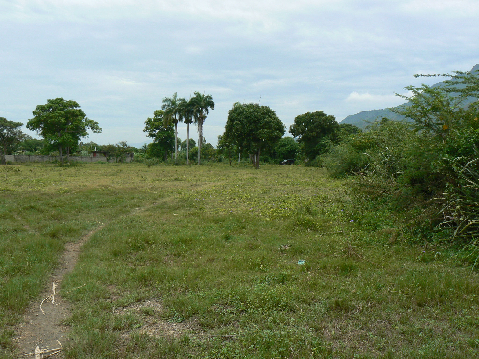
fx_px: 498
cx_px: 240
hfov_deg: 51.4
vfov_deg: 39.7
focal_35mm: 36
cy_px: 180
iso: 80
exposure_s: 1/400
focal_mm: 6
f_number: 7.1
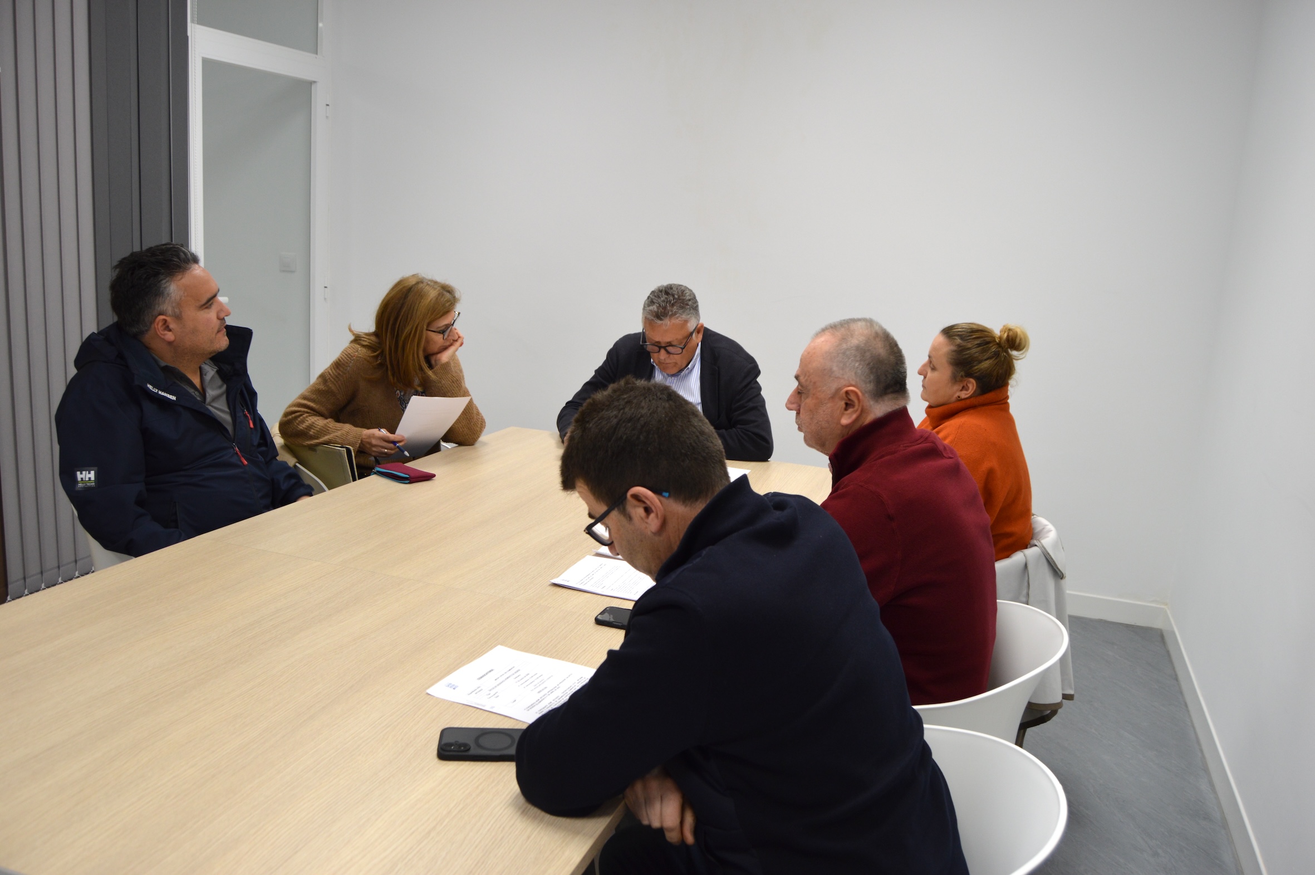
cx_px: 658
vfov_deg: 47.9
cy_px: 438
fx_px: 985
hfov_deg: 67.4
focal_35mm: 27
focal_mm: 18
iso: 400
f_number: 4.5
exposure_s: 1/80
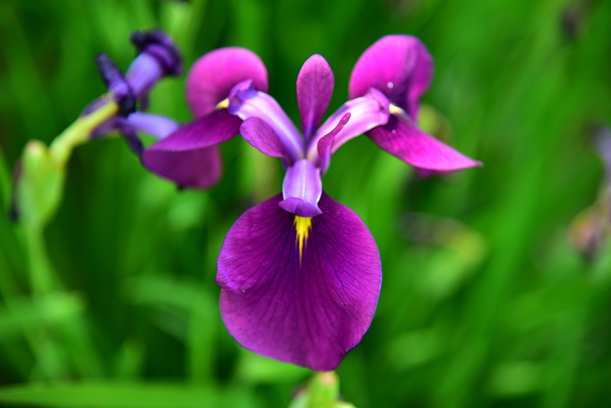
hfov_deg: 17.1
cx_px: 306
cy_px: 204
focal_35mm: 120
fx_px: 2037
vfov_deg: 11.4
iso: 320
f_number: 4
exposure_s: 1/160
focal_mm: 120
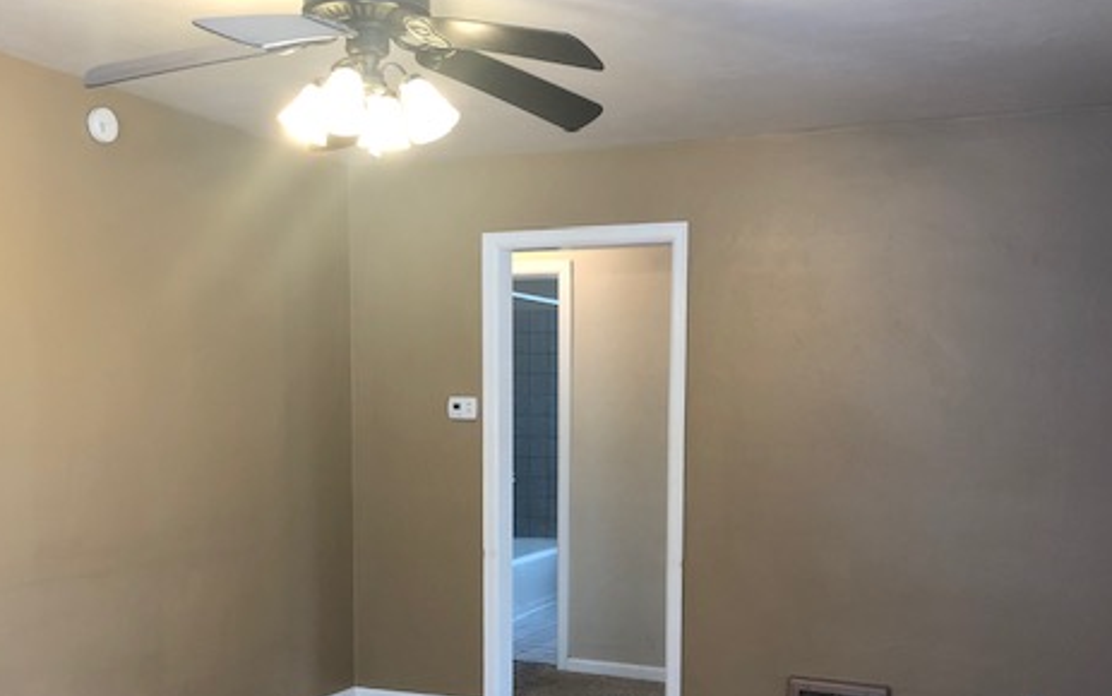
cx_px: 562
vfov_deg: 30.8
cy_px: 521
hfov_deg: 48.2
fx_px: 1243
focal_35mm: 41
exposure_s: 1/15
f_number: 1.8
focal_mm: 3.99
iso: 50
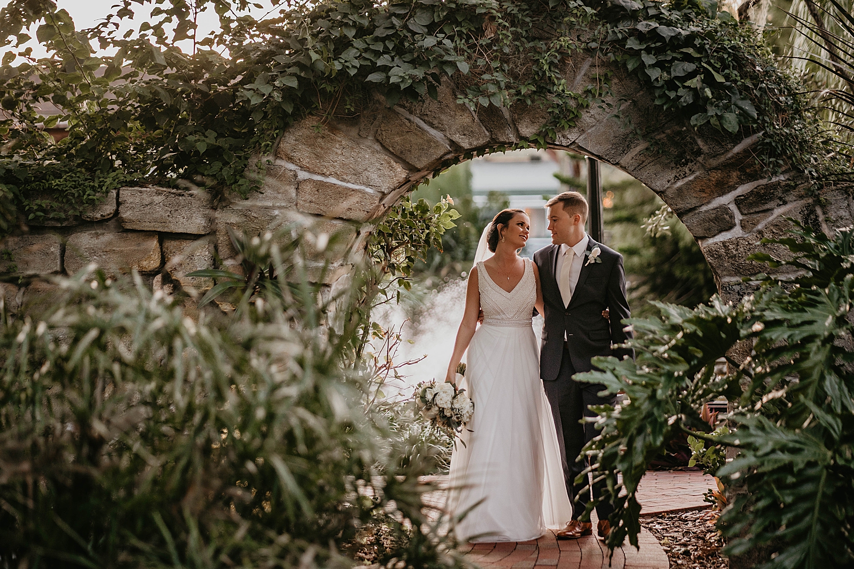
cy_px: 284
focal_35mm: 85
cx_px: 427
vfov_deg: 16.1
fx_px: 2016
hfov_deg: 23.9
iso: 1000
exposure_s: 1/125
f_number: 1.8
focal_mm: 85
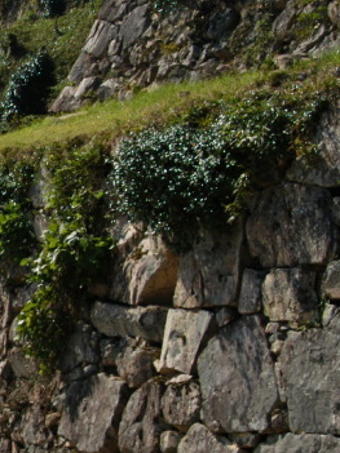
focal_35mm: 101
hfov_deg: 13.8
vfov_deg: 19.4
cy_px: 281
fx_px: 1324
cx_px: -159
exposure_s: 1/350
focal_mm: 24
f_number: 10
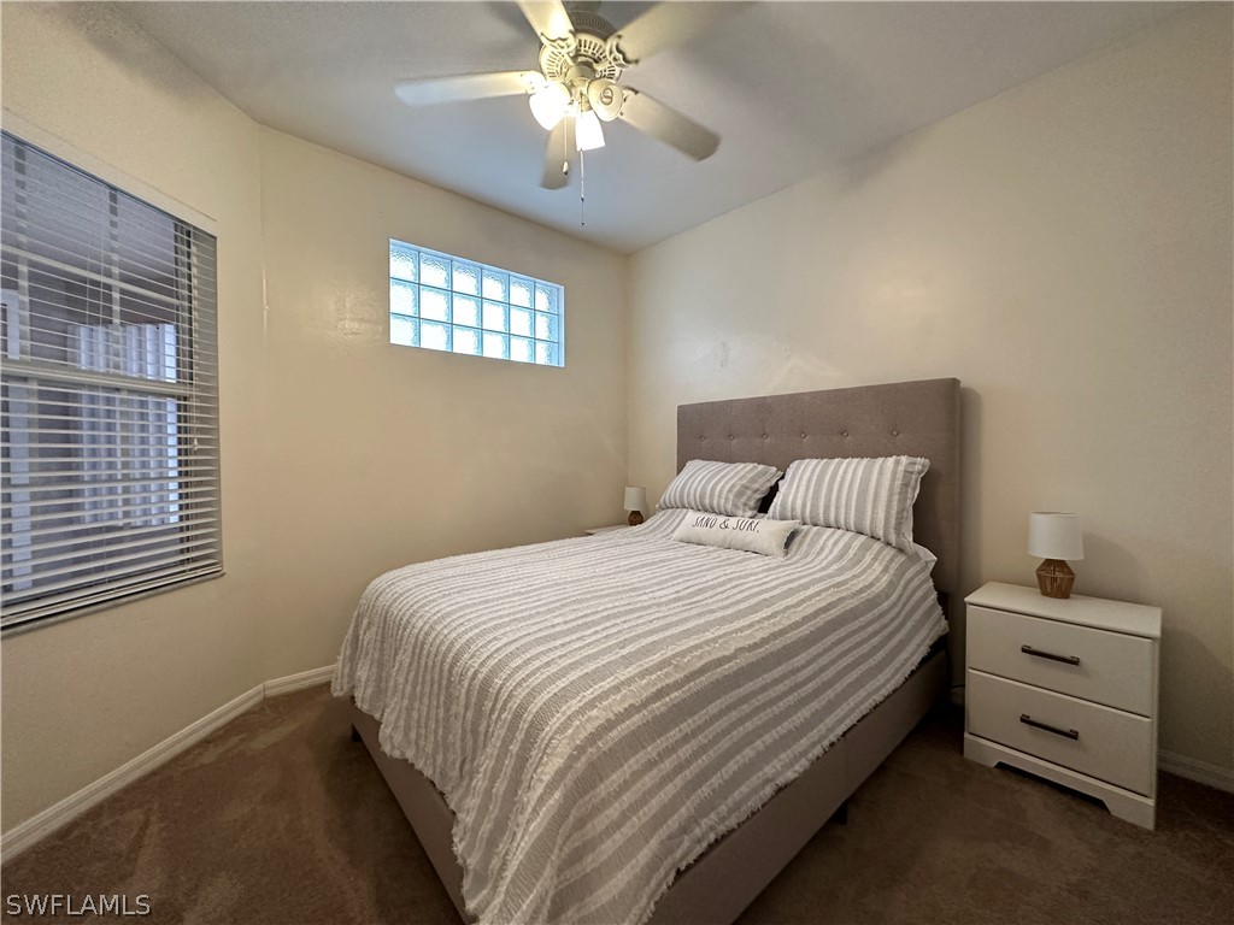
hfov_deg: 102.1
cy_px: 462
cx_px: 617
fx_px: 499
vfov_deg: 85.7
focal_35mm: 14
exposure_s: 1/60
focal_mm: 2.22
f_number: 2.2
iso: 320
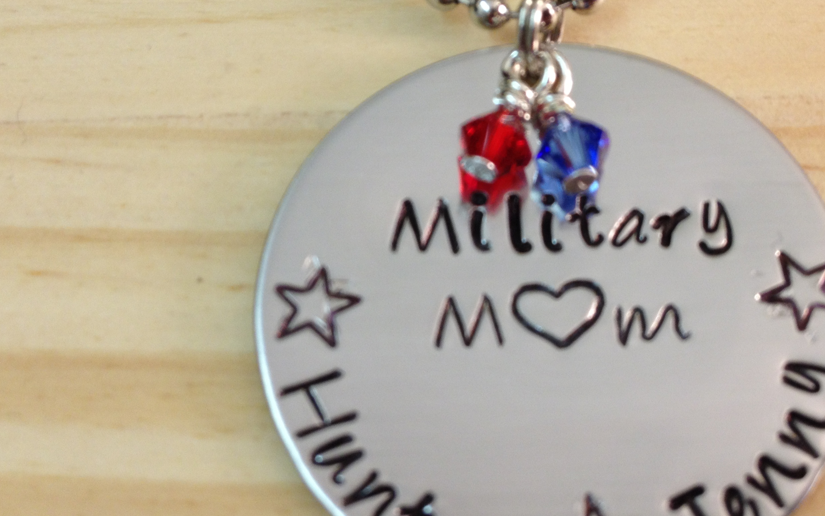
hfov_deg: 40.7
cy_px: 259
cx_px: 532
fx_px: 1102
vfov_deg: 26.3
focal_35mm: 49
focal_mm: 4.28
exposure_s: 1/60
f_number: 2.4
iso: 64
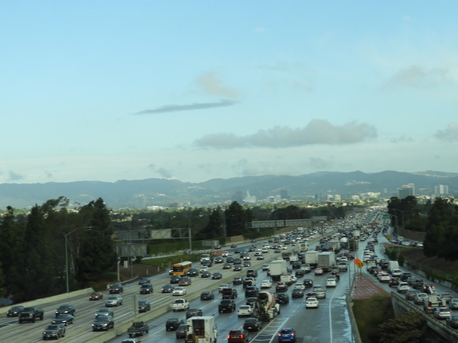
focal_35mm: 91
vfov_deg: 16.2
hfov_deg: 21.4
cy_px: 170
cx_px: 332
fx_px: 1204
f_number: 4
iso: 100
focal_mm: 9
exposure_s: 1/500
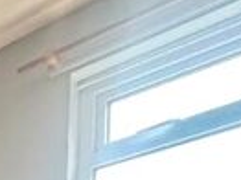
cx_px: -339
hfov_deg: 15.0
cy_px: 440
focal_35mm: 75
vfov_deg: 13.7
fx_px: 522
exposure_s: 1/100
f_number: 2.2
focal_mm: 2.22
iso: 200
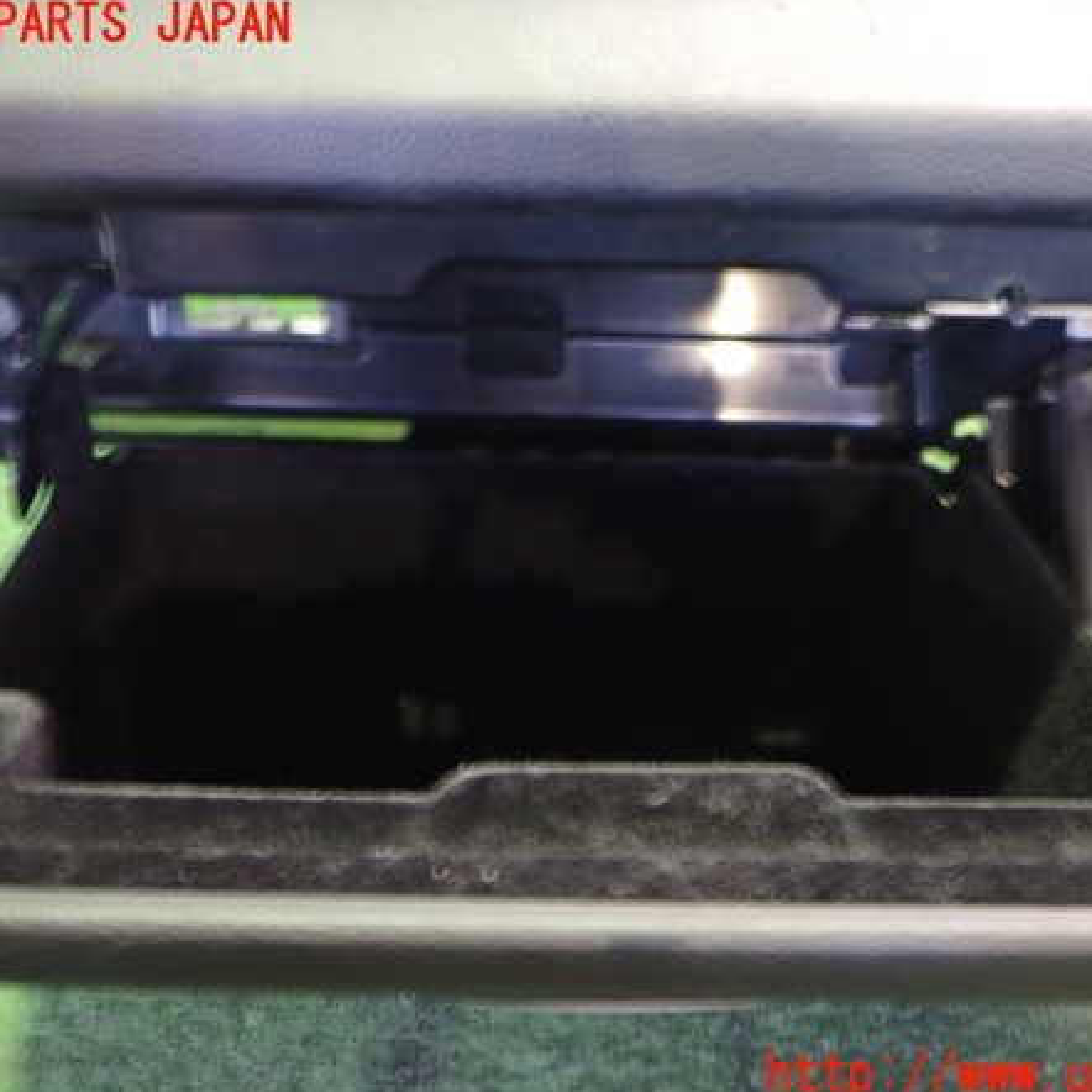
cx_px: 583
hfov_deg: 46.0
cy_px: 551
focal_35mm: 36
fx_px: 1285
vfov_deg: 46.0
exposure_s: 1/8
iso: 800
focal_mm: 5.4
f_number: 2.3
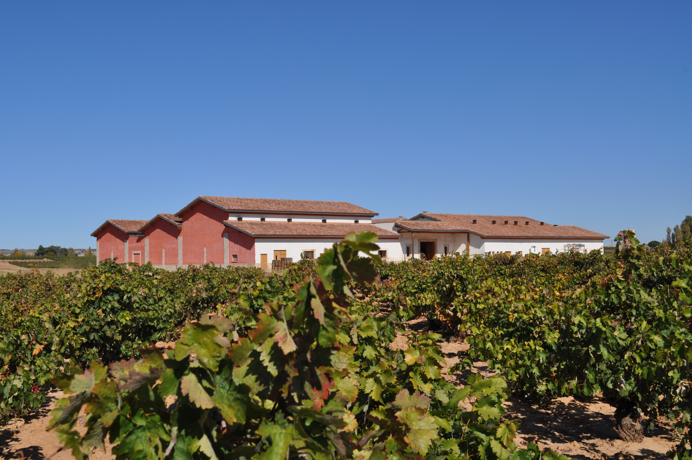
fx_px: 806
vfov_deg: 31.8
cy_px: 230
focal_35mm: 42
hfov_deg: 46.4
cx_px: 346
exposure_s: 1/500
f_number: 11
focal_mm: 28
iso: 200
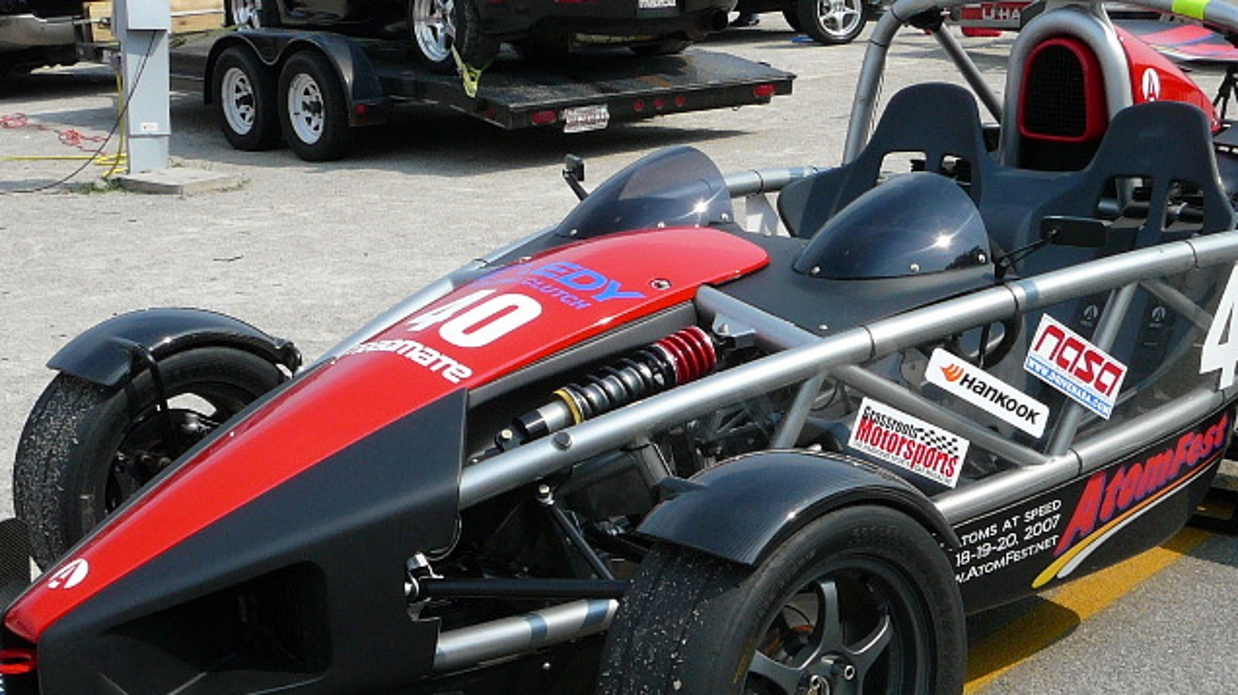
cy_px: 481
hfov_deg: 34.7
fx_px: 1969
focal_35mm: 60
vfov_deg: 19.9
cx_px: 779
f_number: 5
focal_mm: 5.2
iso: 80
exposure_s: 1/400
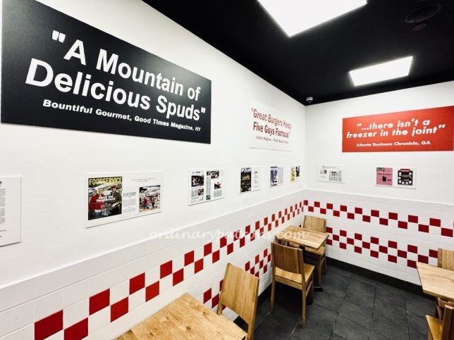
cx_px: 227
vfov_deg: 85.7
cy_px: 170
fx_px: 184
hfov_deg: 102.1
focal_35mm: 14
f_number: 2.2
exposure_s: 1/100
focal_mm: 2.22
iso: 80
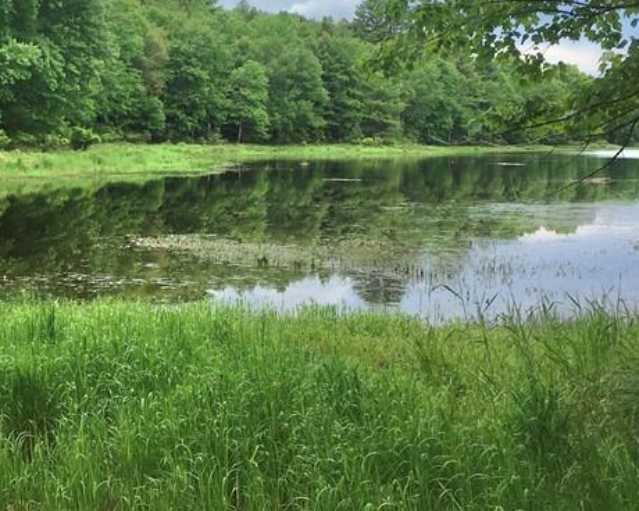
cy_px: 135
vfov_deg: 24.0
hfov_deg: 28.9
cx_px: 68
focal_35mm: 63
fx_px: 1191
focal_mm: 4.15
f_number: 2.2
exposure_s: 1/905
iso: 25
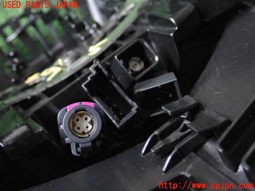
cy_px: 96
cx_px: 128
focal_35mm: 54
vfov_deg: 27.0
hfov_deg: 35.5
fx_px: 398
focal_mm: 9.65
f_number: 3.3
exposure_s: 1/13
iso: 2000
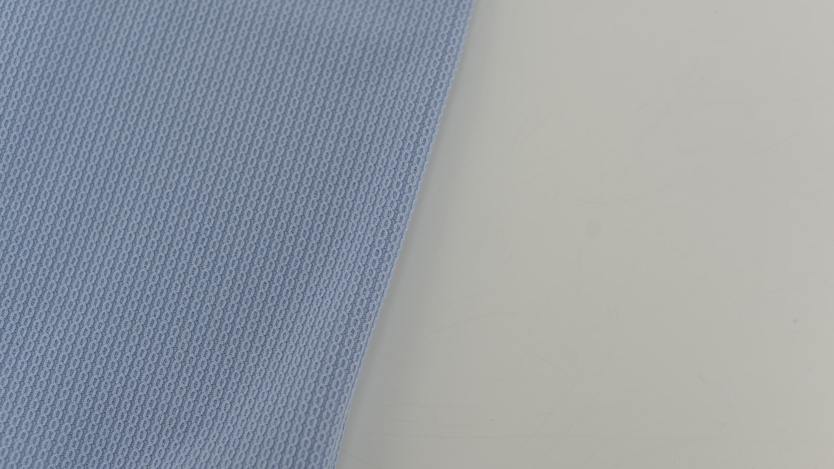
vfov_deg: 22.6
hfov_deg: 39.2
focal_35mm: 53
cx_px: 413
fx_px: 1172
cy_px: 209
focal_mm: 50
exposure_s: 1/250
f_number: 3.5
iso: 100
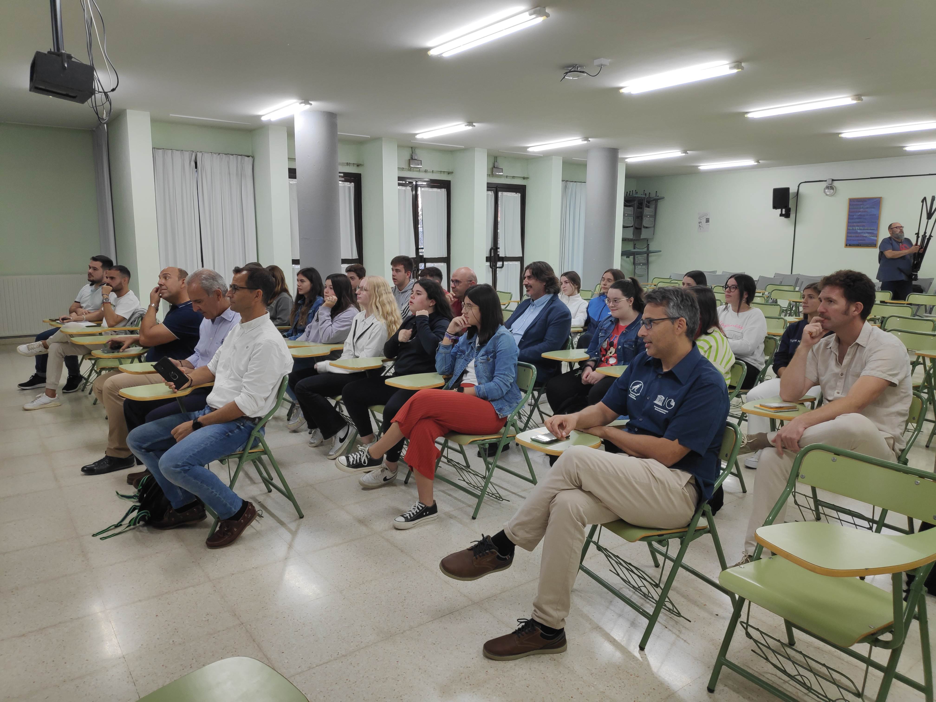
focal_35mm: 20
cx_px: 468
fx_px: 541
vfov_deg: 66.0
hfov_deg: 81.7
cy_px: 351
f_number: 1.9
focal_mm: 3.94
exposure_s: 1/50
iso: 119
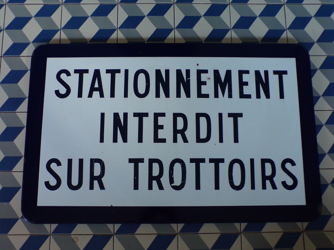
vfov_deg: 38.7
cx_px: 167
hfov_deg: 50.1
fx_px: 357
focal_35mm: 37
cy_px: 125
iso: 200
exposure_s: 1/25
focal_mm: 6.6
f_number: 3.3
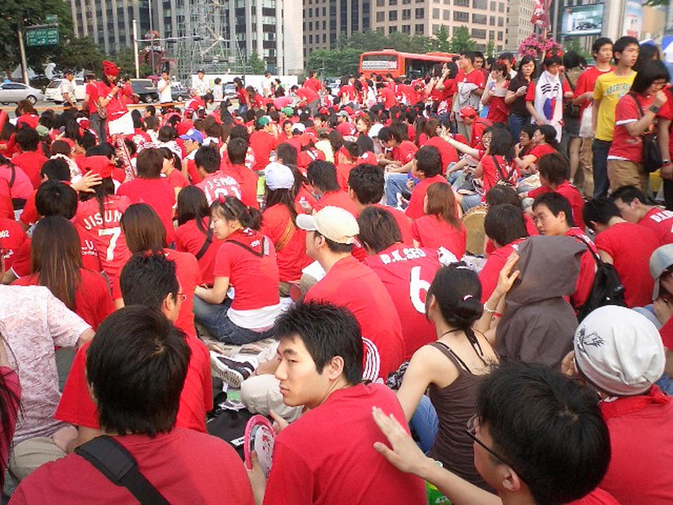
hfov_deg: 50.1
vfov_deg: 38.7
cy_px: 252
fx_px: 719
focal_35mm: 37
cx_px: 336
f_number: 3.5
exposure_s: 1/200
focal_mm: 5.6
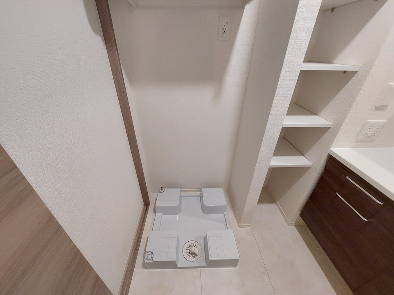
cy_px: 148
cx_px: 197
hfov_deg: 106.2
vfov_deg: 89.9
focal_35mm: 13
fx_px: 148
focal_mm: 1.74
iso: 250
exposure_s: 1/60
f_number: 2.2
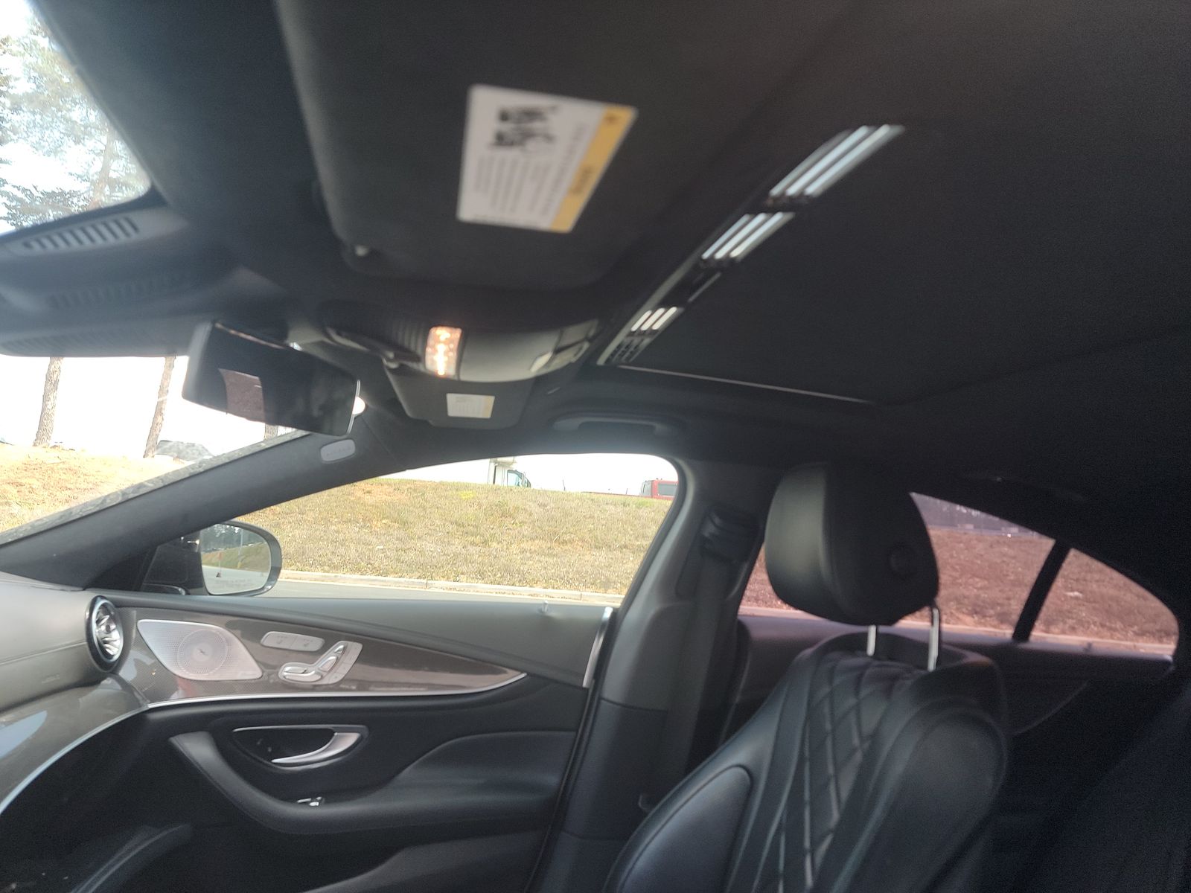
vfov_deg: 56.8
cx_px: 596
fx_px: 826
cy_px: 446
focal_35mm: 24
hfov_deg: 71.6
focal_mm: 6.7
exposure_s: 1/119
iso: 95
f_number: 1.8
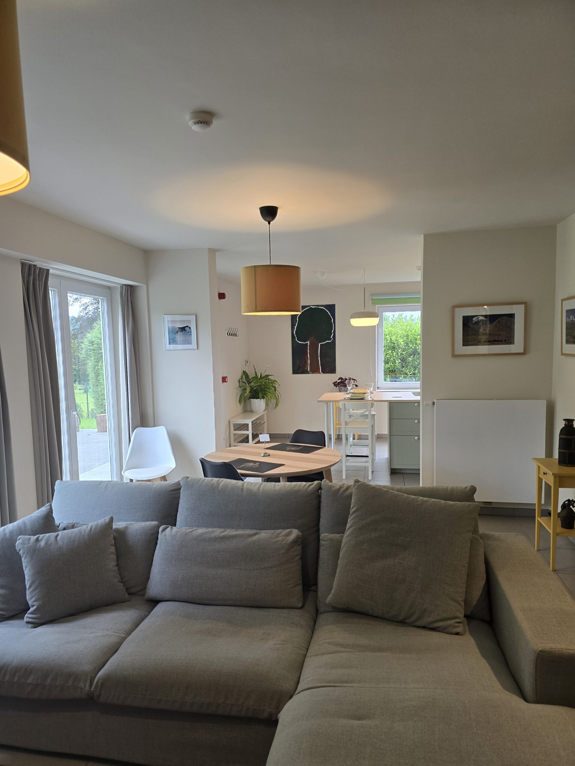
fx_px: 509
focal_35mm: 23
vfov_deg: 73.9
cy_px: 383
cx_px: 288
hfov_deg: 58.9
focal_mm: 6.3
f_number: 1.7
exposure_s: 1/100
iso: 125
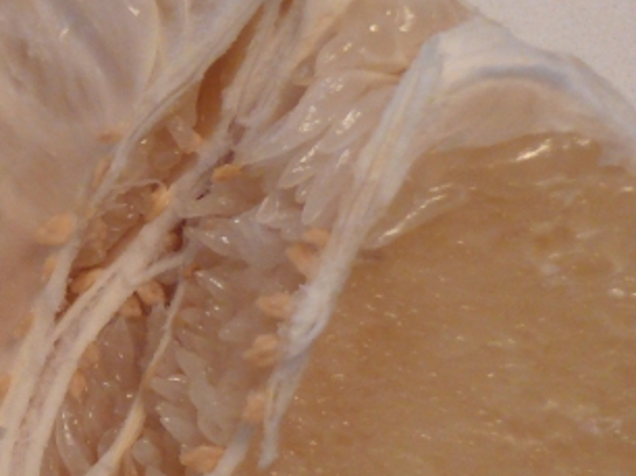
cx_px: -380
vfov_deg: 7.8
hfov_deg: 10.0
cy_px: 353
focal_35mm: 191
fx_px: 3506
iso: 200
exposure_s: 1/30
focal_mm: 12.2
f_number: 3.2
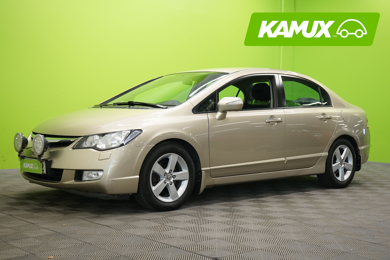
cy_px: 130
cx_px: 195
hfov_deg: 40.3
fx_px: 531
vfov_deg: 27.5
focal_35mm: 49
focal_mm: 49
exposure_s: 1/50
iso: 800
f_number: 5.6
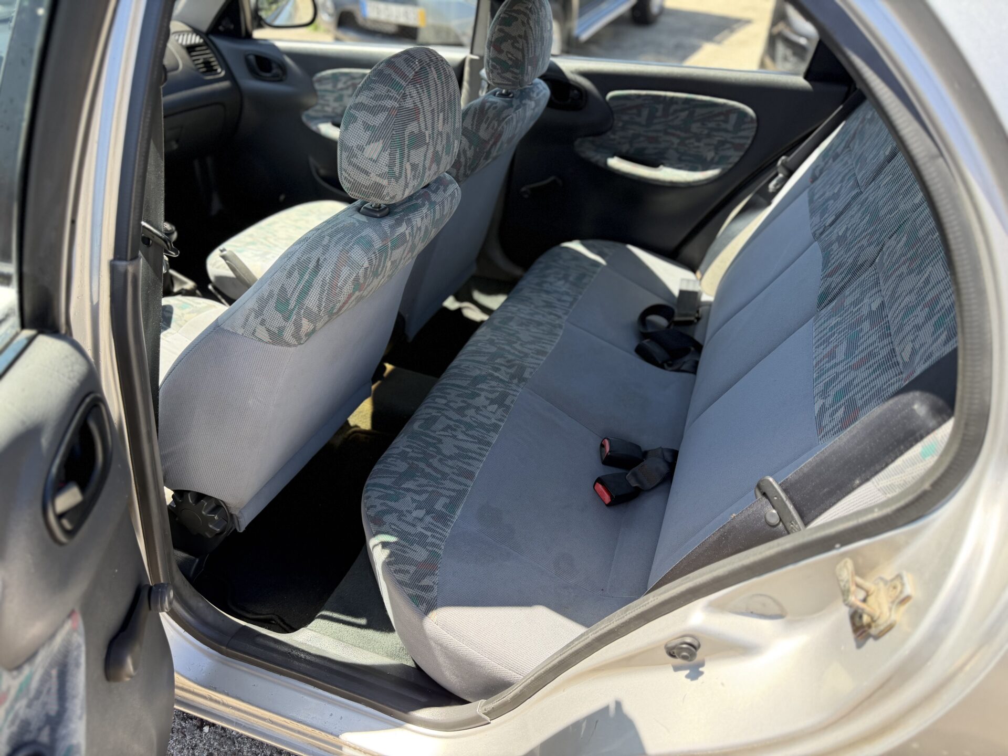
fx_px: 699
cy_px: 378
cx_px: 504
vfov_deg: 56.8
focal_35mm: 24
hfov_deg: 71.6
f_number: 1.78
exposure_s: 1/514
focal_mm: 6.76
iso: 100
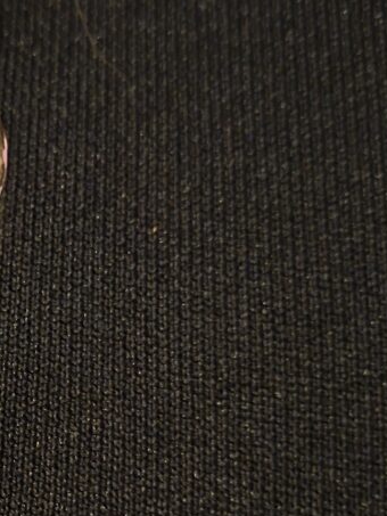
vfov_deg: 36.2
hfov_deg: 25.9
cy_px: 365
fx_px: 775
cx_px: -38
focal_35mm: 52
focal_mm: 5.54
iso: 1250
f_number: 1.8
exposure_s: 1/14
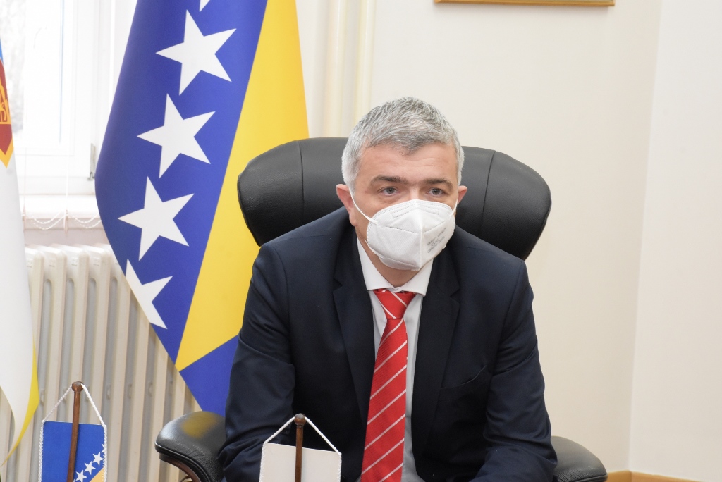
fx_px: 2257
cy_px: 241
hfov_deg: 18.2
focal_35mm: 112
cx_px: 361
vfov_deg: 12.2
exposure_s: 1/60
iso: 3200
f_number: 10
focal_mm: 75
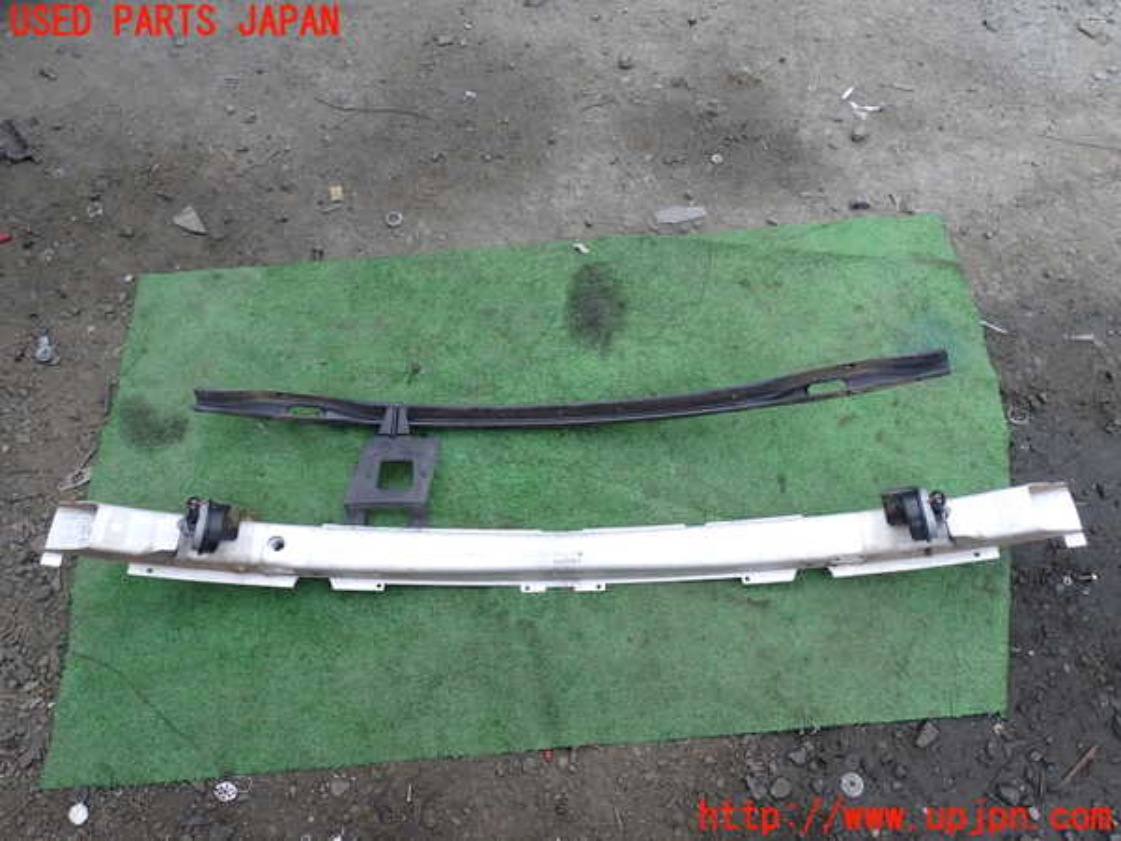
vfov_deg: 54.9
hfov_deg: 69.4
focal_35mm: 25
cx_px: 560
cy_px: 420
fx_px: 810
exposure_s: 1/60
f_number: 2.8
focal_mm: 4.5
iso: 100
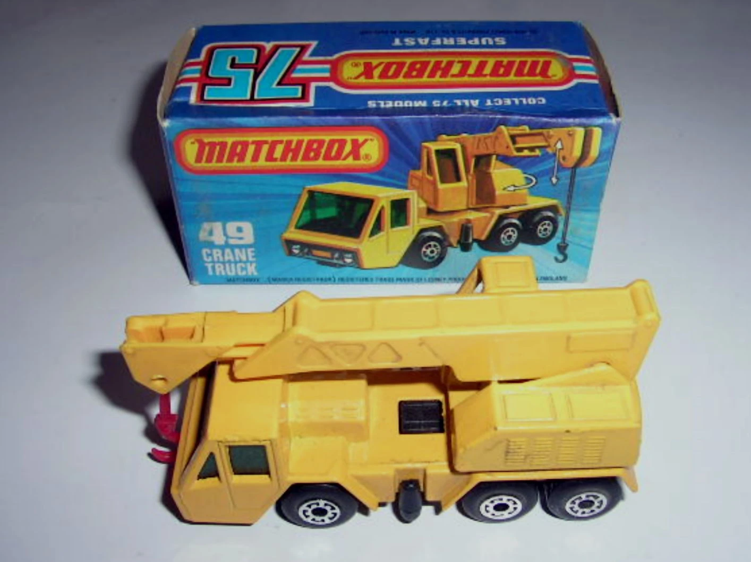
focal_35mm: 35
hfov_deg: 52.6
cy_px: 281
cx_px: 376
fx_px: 759
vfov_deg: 40.7
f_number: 4.8
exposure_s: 1/60.1
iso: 50
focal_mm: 5.4
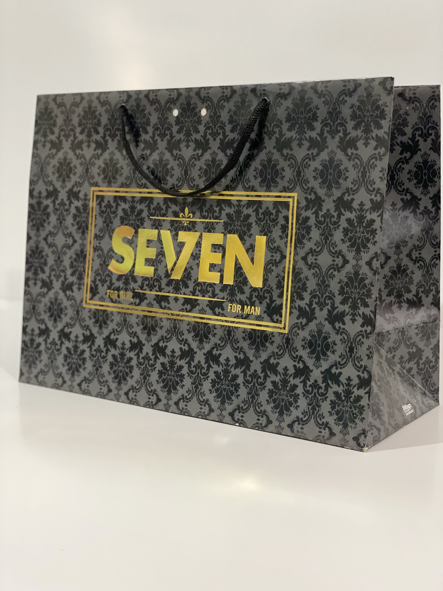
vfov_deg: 36.8
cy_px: 296
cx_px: 222
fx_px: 887
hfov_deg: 28.0
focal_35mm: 52
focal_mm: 6
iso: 400
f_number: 2
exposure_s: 1/40
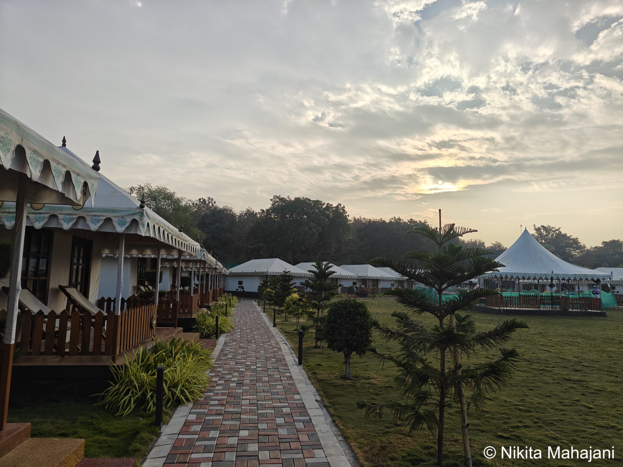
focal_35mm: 24
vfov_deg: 56.8
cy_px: 234
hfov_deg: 71.6
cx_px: 312
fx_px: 432
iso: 64
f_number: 1.8
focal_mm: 5.59
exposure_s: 1/4535
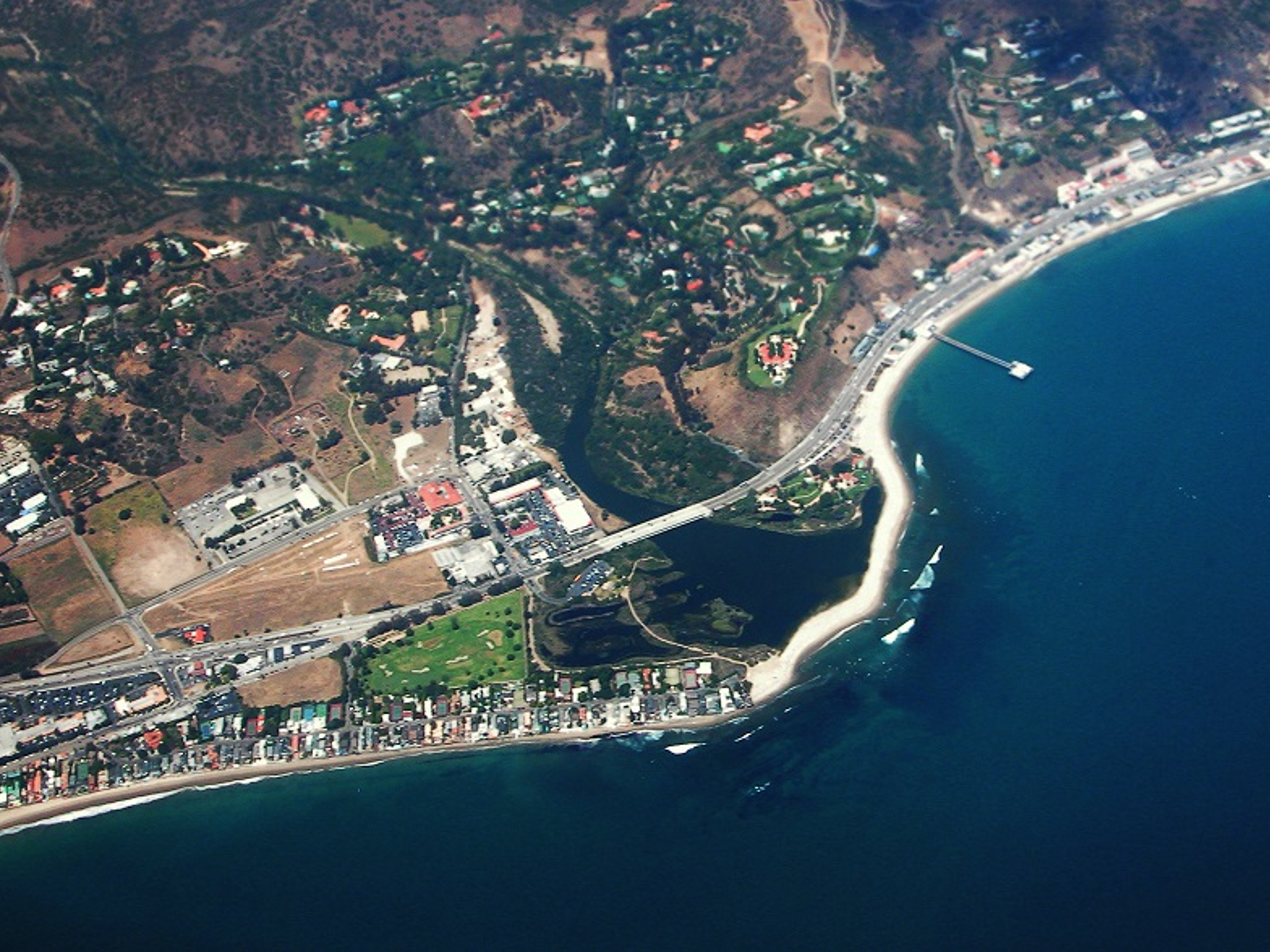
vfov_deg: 23.6
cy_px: 407
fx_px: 2275
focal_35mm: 62
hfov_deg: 31.2
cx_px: 653
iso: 100
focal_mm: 13.7
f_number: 5.5
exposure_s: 1/210
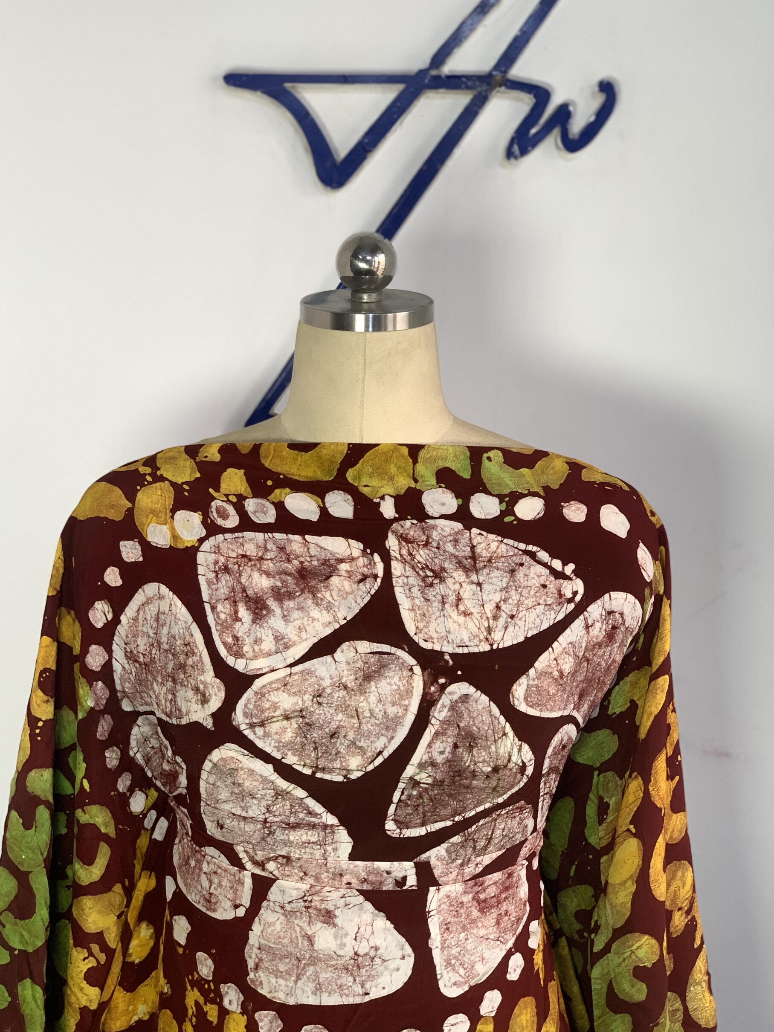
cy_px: 511
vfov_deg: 34.9
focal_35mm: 55
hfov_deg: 26.6
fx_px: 1640
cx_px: 365
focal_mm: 6
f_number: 2.4
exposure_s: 1/95
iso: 50
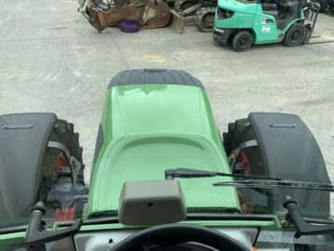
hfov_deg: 61.7
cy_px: 126
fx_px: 280
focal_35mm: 29
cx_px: 167
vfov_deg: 48.2
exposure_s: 1/473
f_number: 1.8
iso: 16
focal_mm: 3
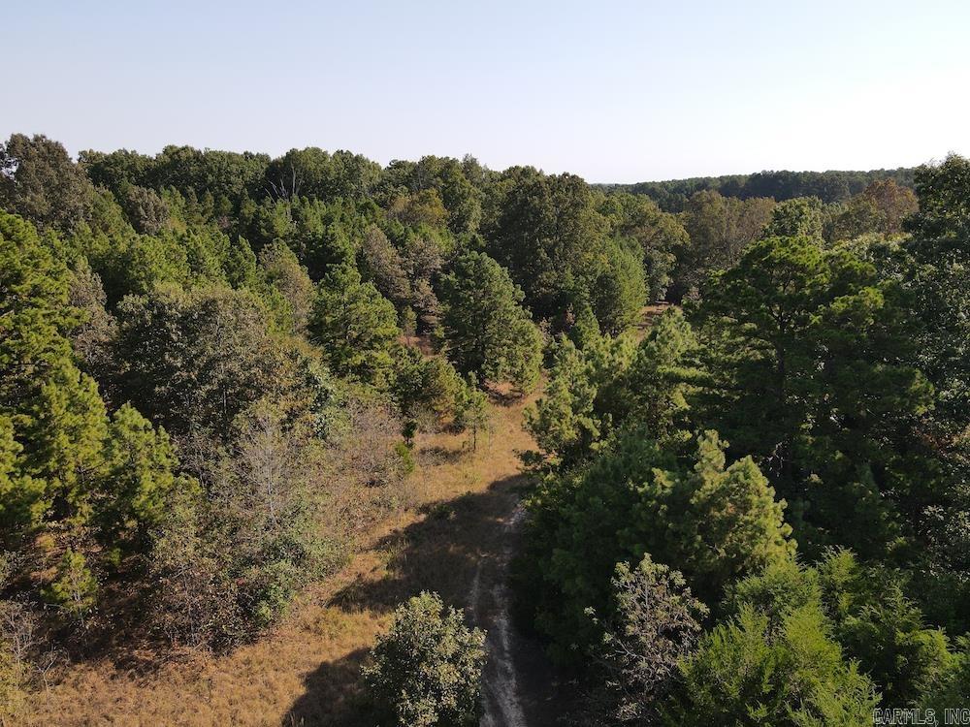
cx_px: 485
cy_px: 364
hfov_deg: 71.6
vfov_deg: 56.8
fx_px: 673
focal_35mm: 24
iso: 100
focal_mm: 4.5
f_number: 2.8
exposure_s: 1/30
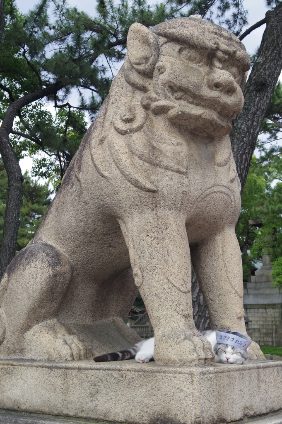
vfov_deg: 40.3
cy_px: 212
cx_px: 140
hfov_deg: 27.5
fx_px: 576
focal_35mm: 49
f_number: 3.5
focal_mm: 8.5
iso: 160
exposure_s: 1/60
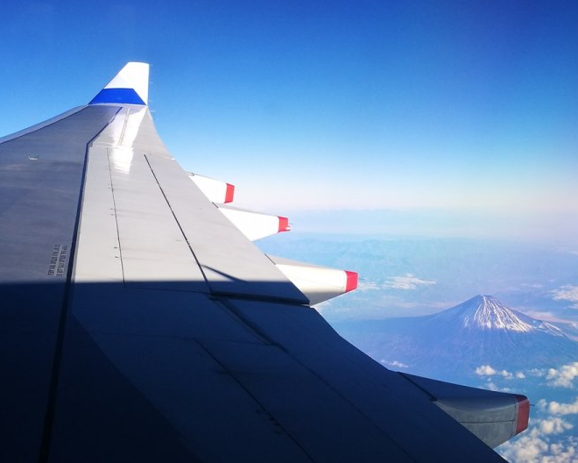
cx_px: 290
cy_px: 228
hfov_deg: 38.0
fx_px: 838
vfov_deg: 30.8
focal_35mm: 49
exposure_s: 1/639
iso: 50
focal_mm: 4.5
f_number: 2.2
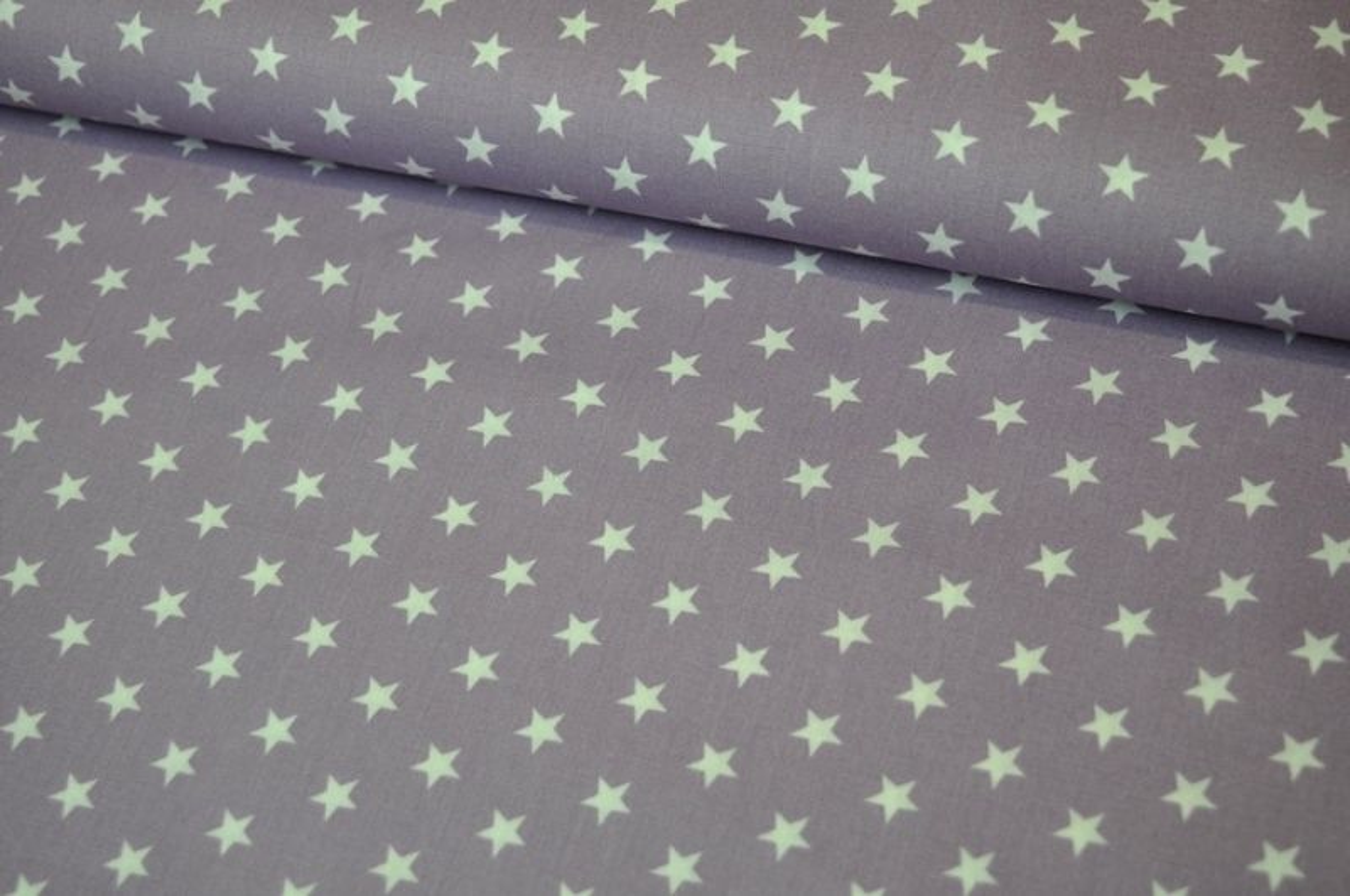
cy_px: 448
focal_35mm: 54
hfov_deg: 36.9
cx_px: 675
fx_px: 2022
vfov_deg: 25.0
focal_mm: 36
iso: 400
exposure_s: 1/100
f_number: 5
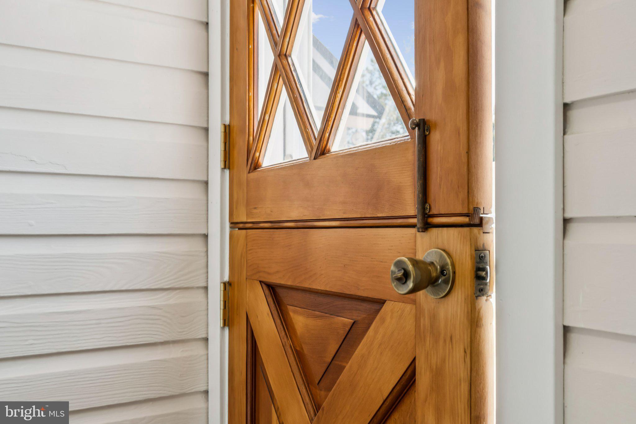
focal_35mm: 35
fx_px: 618
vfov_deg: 37.8
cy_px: 212
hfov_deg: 54.4
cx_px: 318
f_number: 8
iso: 400
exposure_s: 1/60
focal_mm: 35
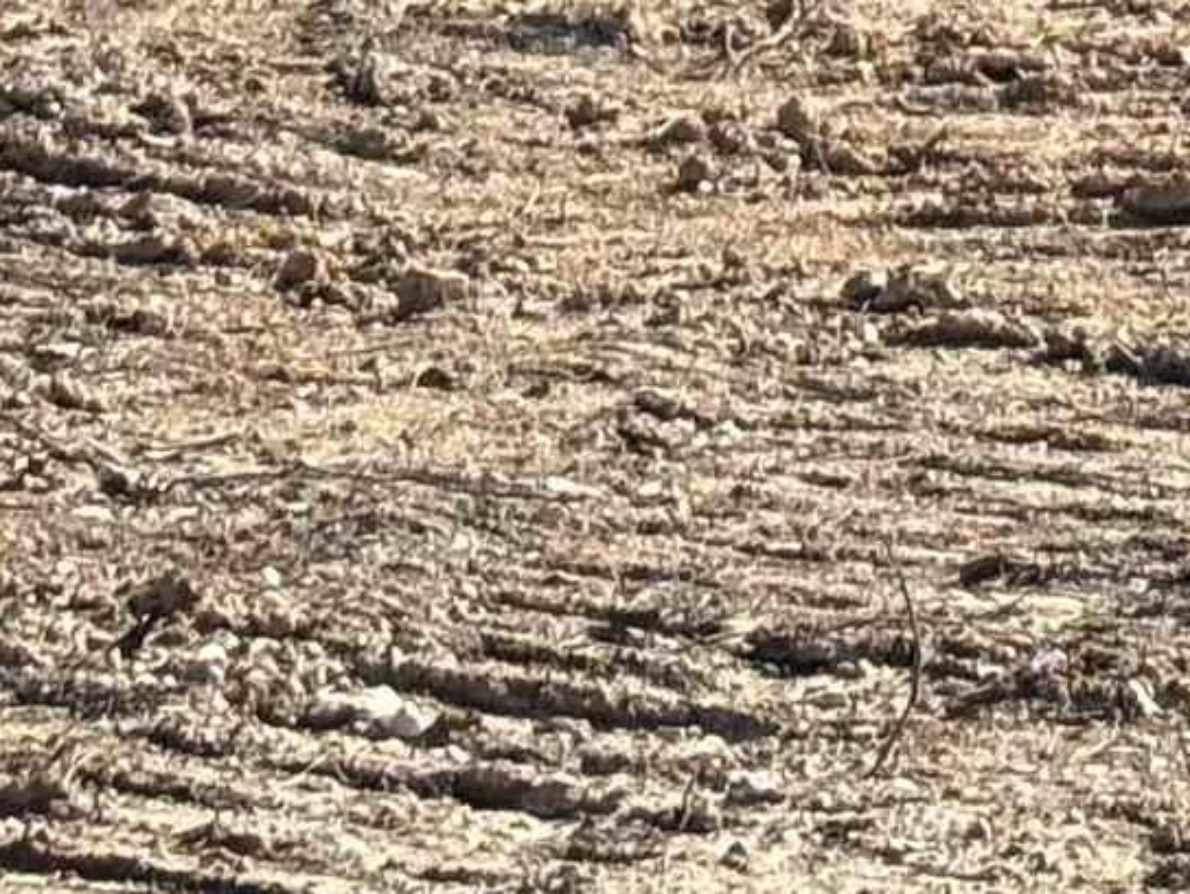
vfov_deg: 4.9
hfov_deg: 6.7
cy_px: -1578
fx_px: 10114
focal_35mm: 294
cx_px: 785
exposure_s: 1/2639
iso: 32
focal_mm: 5.96
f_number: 1.6
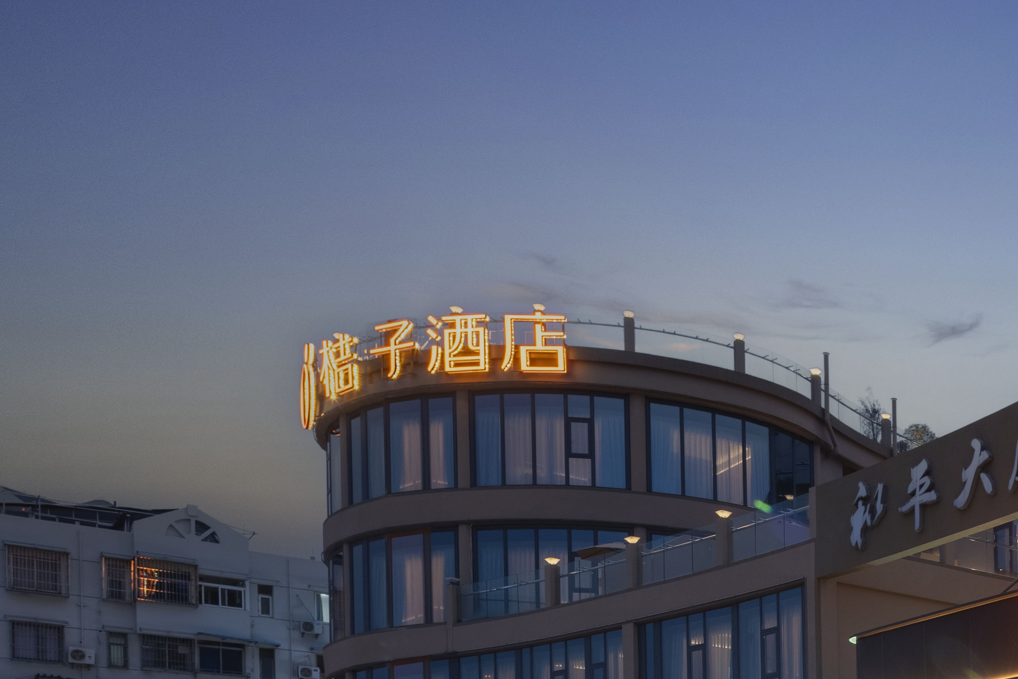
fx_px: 1216
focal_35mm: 43
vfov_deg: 31.1
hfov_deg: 35.1
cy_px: 417
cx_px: 1246
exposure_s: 1/15
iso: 320
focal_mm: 17
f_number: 10
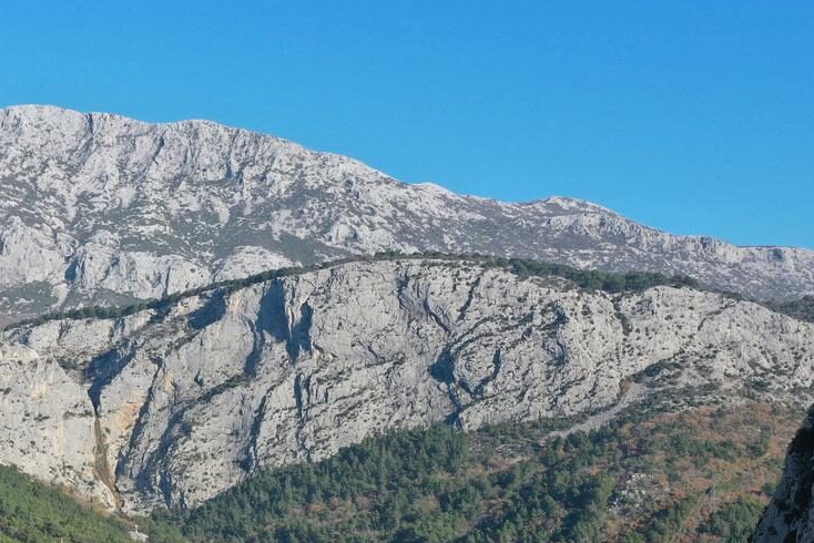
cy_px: 569
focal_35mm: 61
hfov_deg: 32.5
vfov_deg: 21.3
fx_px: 1380
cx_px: 253
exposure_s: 1/400
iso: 100
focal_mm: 10.26
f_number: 5.6
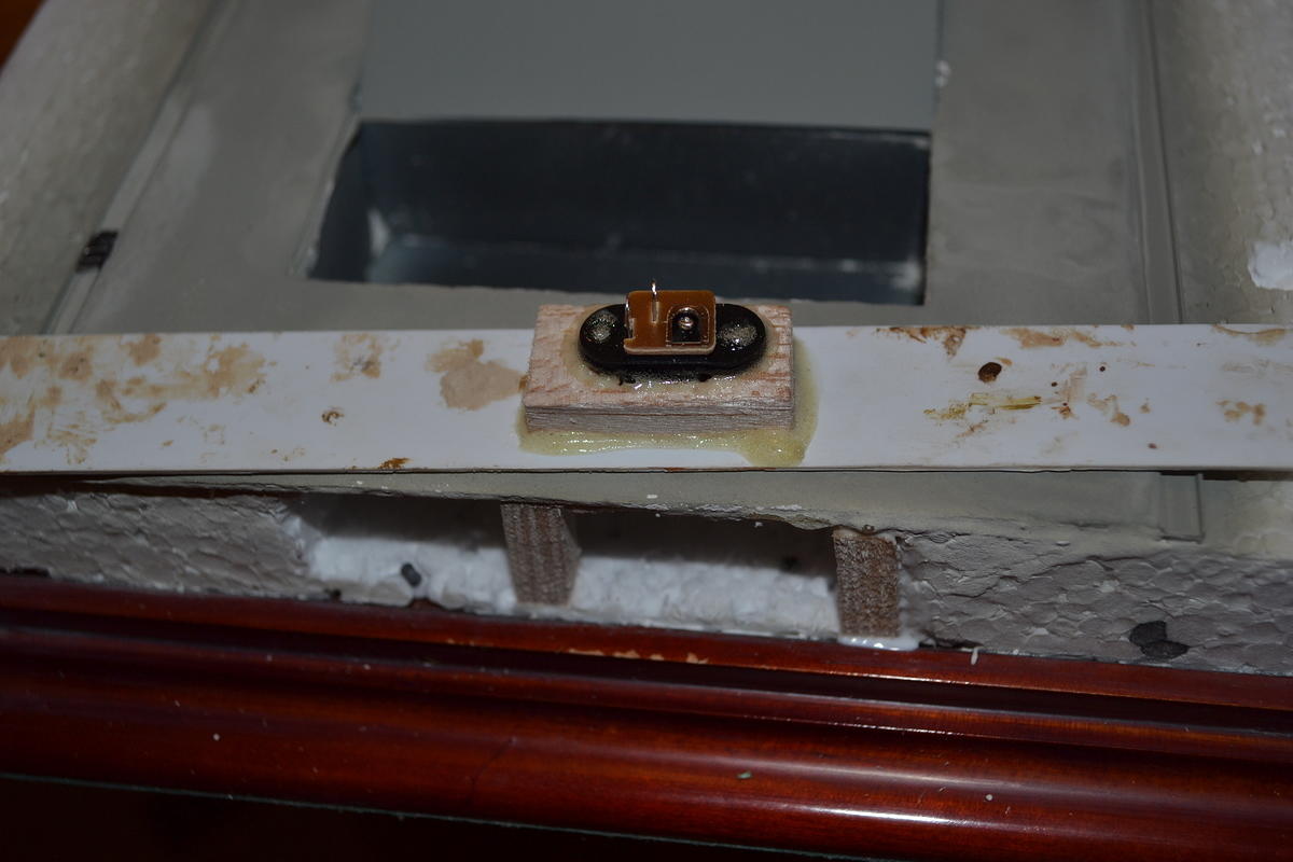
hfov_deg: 41.1
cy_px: 431
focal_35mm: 48
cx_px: 646
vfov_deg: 28.1
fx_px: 1724
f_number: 4.8
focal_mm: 32
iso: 180
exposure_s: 1/60
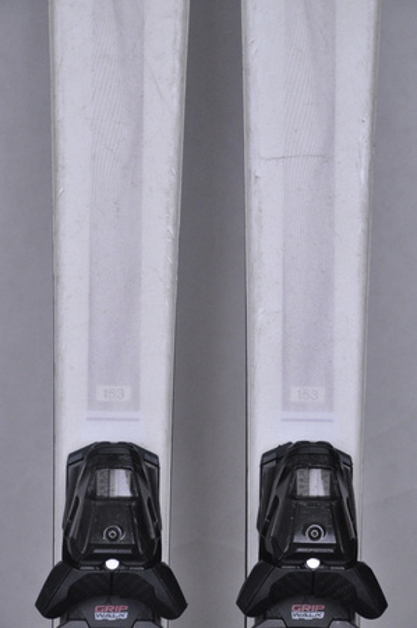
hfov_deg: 8.7
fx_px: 2743
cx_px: 208
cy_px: 314
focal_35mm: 158
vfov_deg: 13.1
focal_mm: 105
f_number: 9.5
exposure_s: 1/125
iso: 3200
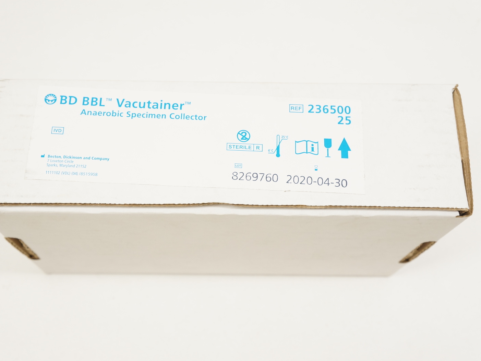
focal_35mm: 46
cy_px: 182
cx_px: 219
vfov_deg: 31.5
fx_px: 639
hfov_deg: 41.2
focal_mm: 28
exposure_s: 1/60
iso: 400
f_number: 6.3
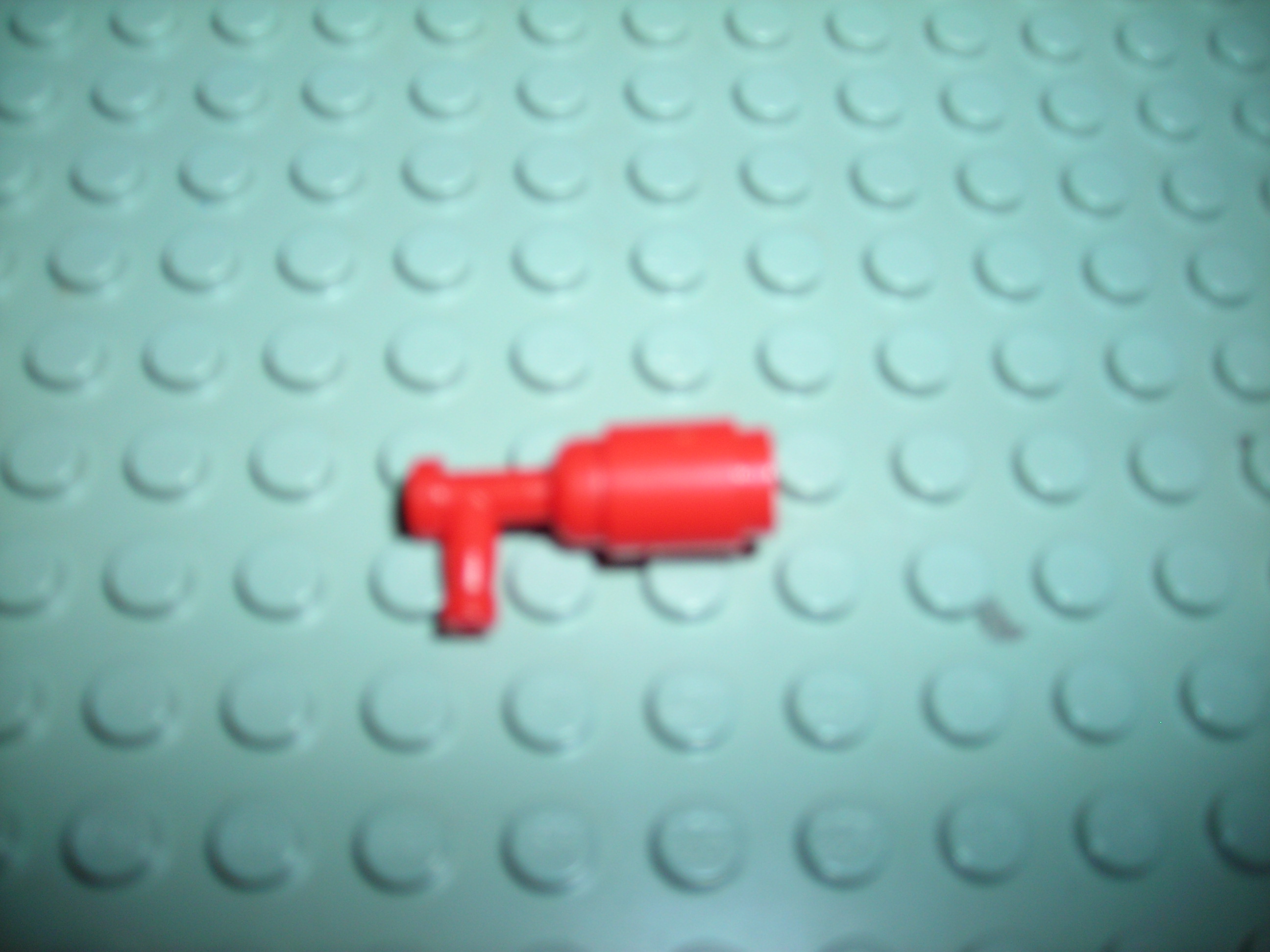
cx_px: 635
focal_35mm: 38
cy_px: 476
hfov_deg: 49.0
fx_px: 1394
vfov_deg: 37.7
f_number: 3.2
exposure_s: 1/60.1
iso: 50
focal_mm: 6.3
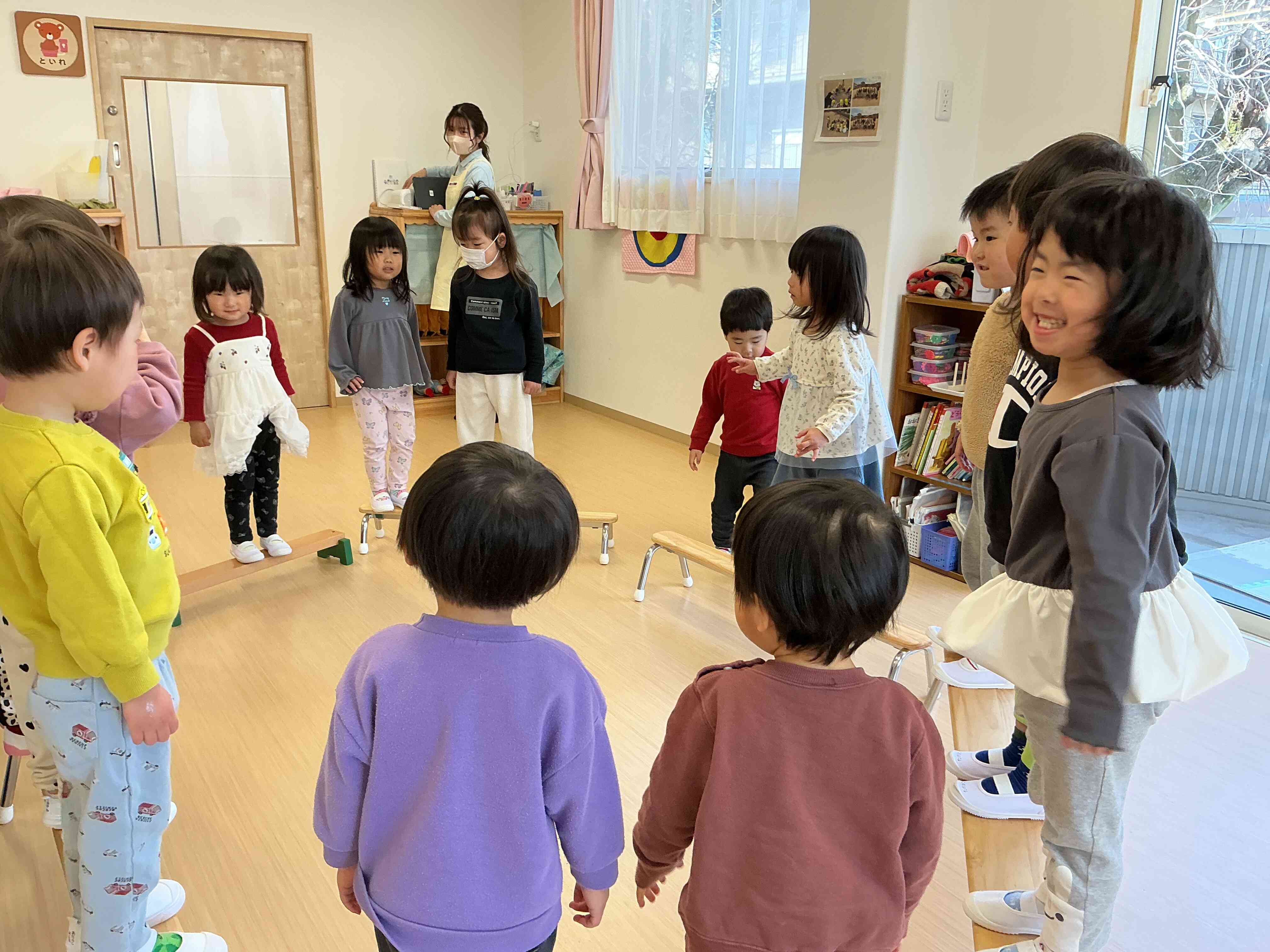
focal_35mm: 29
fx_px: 1064
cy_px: 476
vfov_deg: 48.2
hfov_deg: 61.7
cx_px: 635
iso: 50
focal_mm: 3
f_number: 1.8
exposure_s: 1/120
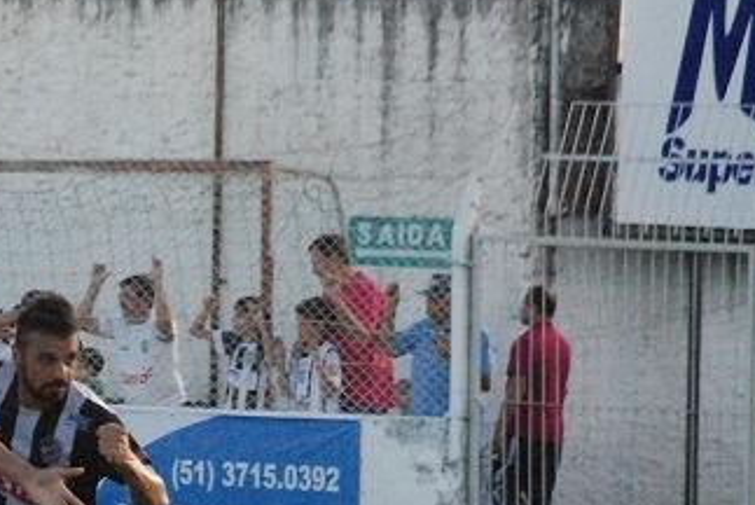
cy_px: 331
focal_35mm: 372
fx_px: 7808
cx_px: -72
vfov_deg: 3.7
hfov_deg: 5.5
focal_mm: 100
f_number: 5.6
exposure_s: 1/1600
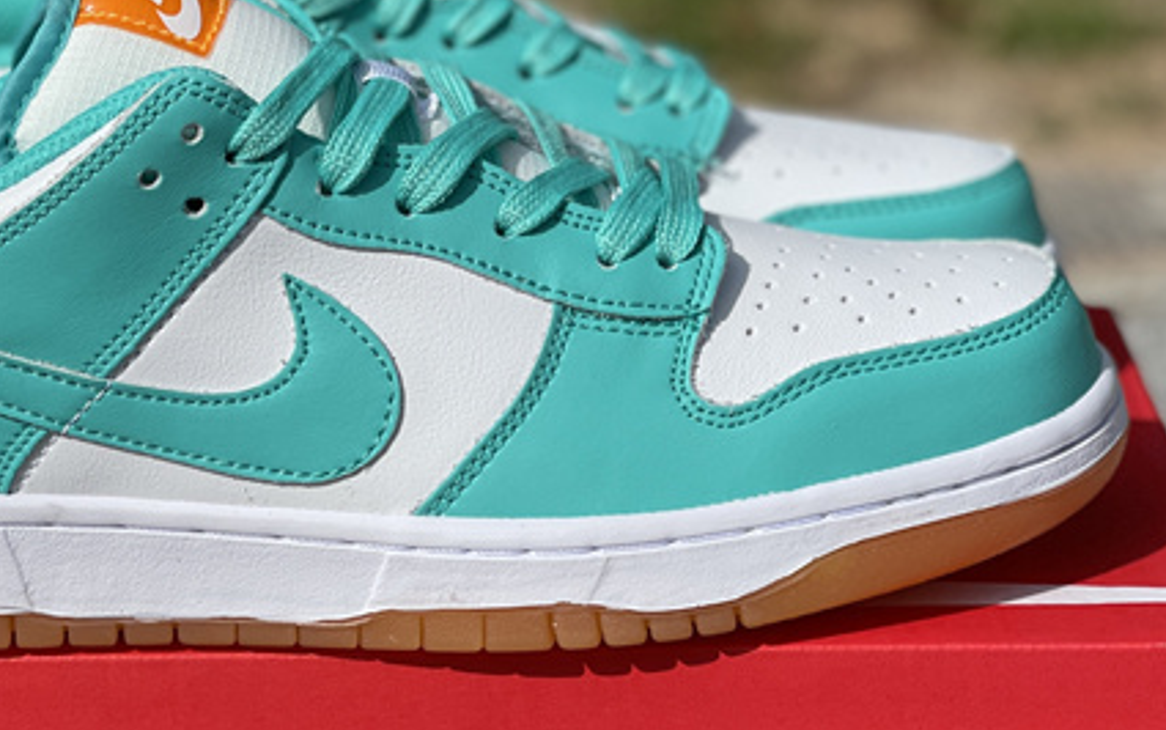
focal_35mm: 118
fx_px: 3751
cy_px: 262
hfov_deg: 17.6
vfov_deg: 11.1
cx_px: 321
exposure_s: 1/4065
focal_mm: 7.5
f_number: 2.2
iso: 32
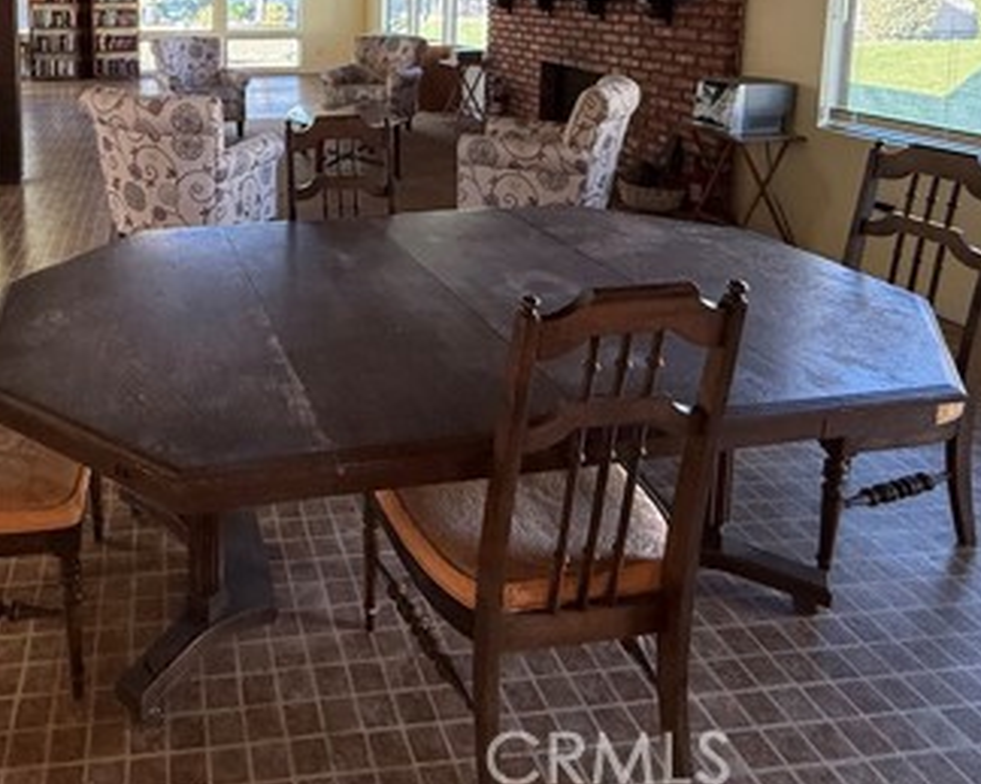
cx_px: 239
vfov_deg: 47.6
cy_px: 76
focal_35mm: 27
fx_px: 784
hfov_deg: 60.4
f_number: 2.2
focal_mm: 2.22
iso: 250
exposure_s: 1/120
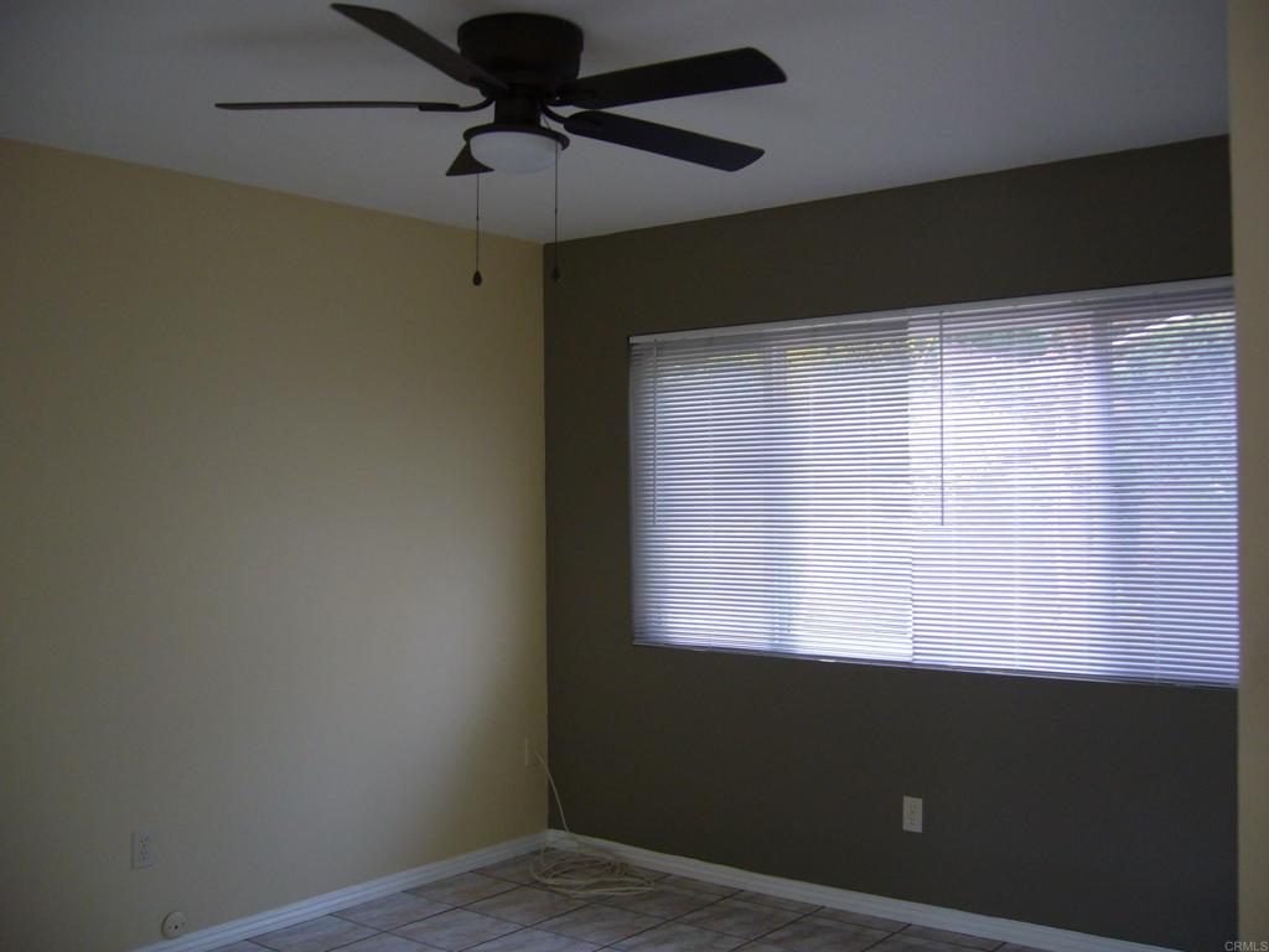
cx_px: 634
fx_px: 1283
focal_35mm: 35
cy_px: 476
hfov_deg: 52.6
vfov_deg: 40.7
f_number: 2.8
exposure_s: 1/50
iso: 100
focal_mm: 5.8
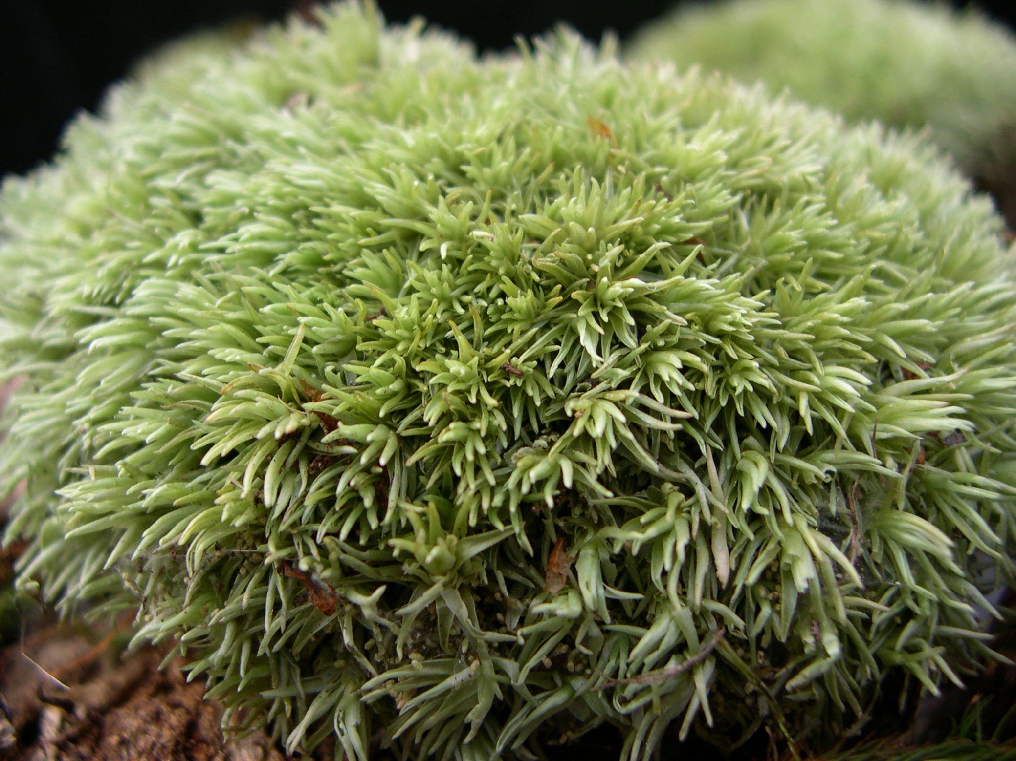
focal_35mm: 38
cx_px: 508
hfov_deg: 49.0
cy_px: 380
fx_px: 1115
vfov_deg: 37.7
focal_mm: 8
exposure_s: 1/114
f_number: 2.8
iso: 100
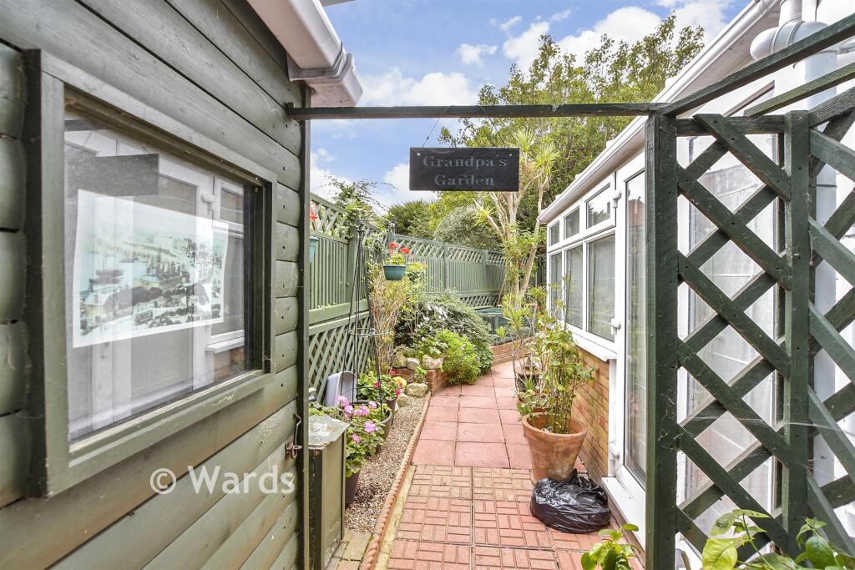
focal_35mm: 15
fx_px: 356
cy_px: 285
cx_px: 428
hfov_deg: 100.4
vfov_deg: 77.3
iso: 160
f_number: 8
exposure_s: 1/10
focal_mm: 10
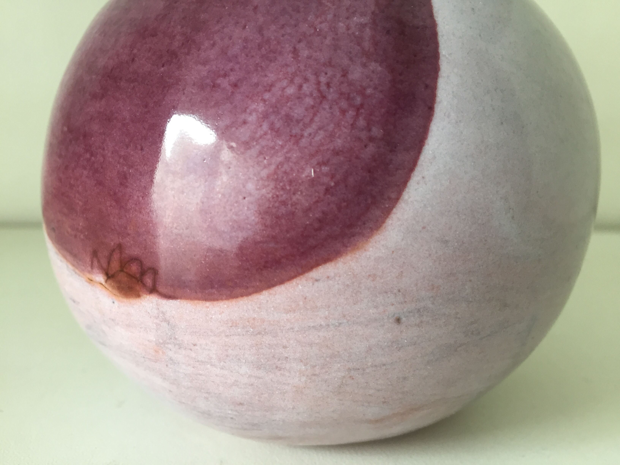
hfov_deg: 61.7
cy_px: 232
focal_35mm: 29
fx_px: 519
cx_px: 310
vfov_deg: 48.2
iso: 100
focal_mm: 4.15
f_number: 2.2
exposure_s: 1/33
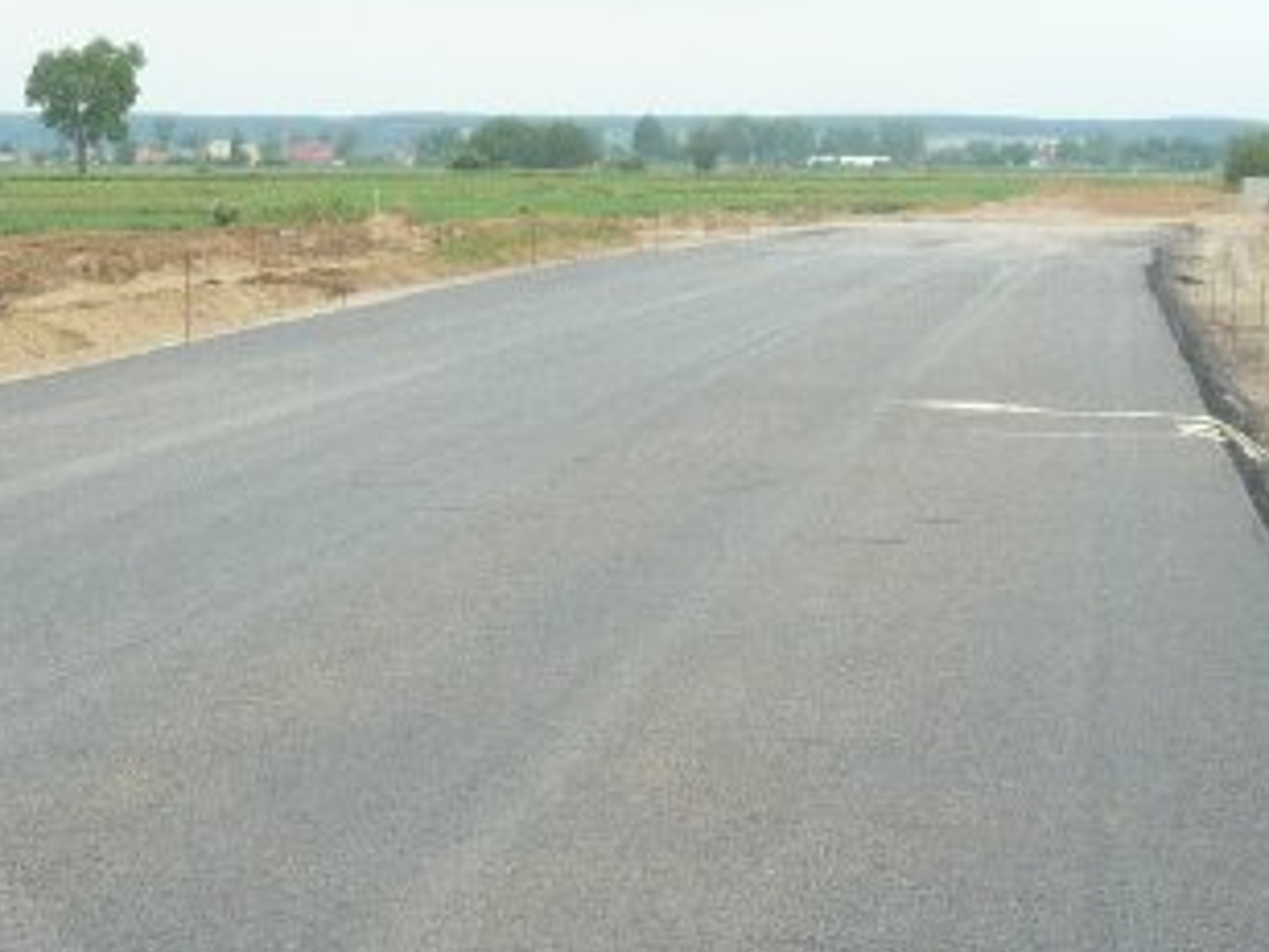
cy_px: 715
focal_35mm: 134
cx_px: 503
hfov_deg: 14.7
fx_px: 4912
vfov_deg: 11.0
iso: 100
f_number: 4
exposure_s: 1/160
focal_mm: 5.8
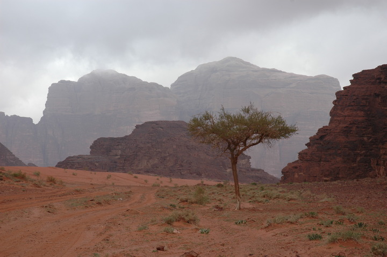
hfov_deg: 26.0
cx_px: 194
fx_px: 838
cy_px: 128
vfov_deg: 17.5
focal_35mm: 78
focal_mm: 52
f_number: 6.3
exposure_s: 1/160
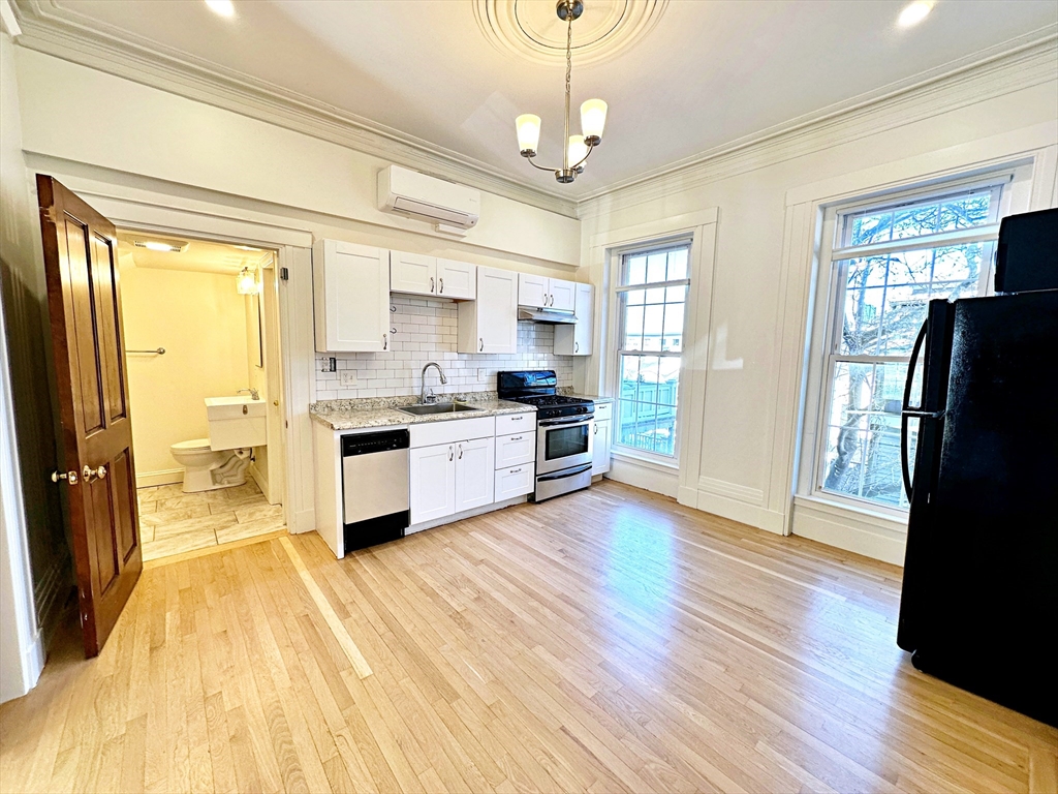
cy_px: 397
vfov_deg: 85.7
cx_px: 529
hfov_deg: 102.1
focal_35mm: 14
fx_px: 428
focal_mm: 2.22
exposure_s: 1/120
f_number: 2.2
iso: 64
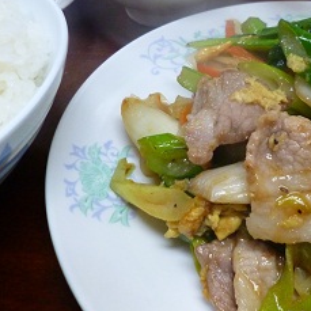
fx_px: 447
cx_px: 160
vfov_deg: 37.8
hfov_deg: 38.3
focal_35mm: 44
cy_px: 98
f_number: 2.5
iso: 400
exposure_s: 1/30
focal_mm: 4.3
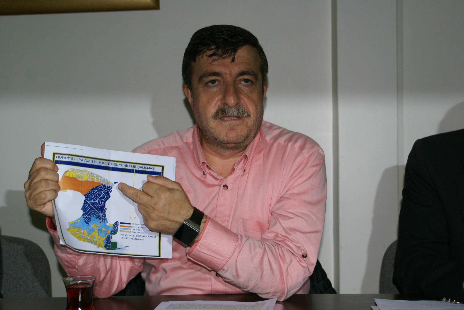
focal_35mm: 68
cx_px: 232
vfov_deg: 20.2
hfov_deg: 29.8
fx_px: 871
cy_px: 155
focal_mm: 45
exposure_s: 1/80
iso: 400
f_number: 5.6
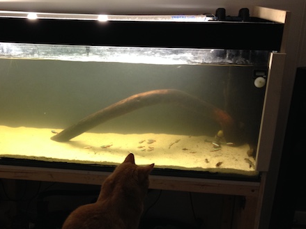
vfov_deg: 28.5
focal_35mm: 51
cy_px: 130
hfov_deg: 37.0
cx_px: 93
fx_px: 451
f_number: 2.4
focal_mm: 4.28
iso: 100
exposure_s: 1/20
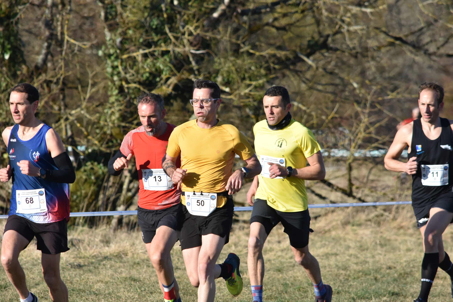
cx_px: 226
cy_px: 151
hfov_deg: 4.6
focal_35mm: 450
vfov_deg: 3.1
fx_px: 5662
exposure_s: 1/1000
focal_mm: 300
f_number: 8
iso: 450
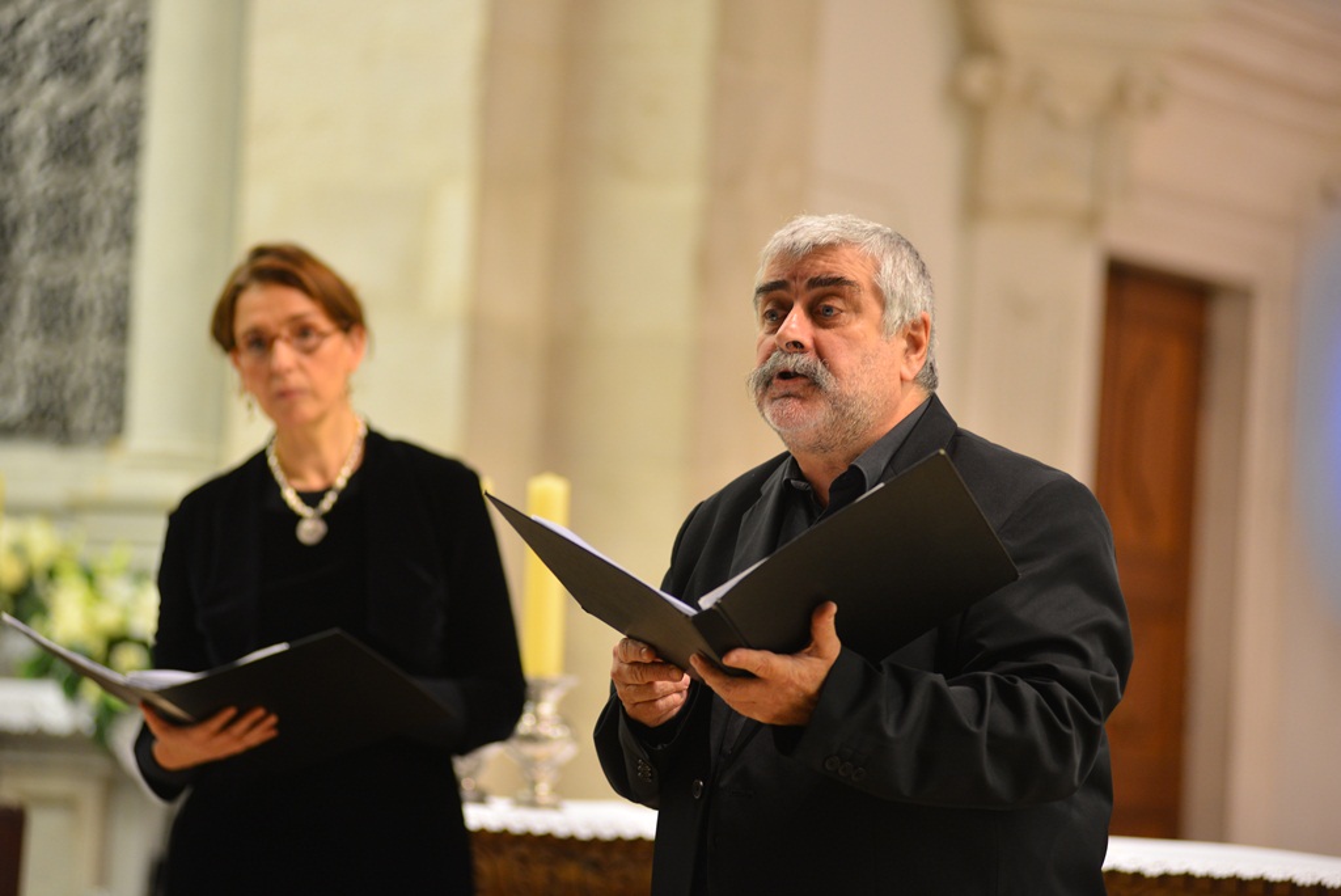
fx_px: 5404
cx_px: 670
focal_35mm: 145
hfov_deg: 14.1
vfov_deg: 9.5
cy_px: 448
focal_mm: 145
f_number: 2.8
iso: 1000
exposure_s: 1/100
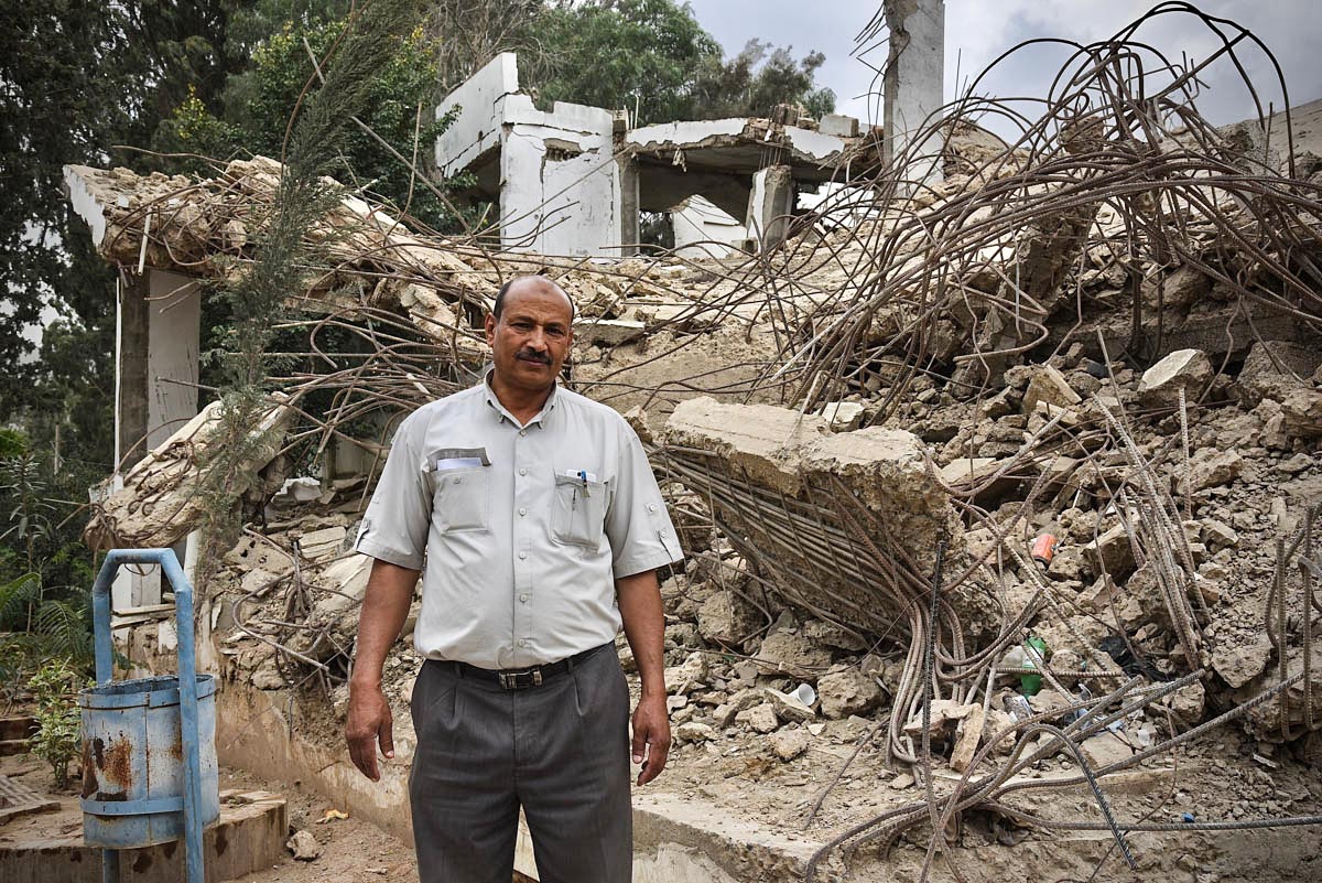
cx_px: 661
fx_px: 1469
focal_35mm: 40
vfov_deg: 33.4
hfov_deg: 48.4
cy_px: 442
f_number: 10
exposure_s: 1/400
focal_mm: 40
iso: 400
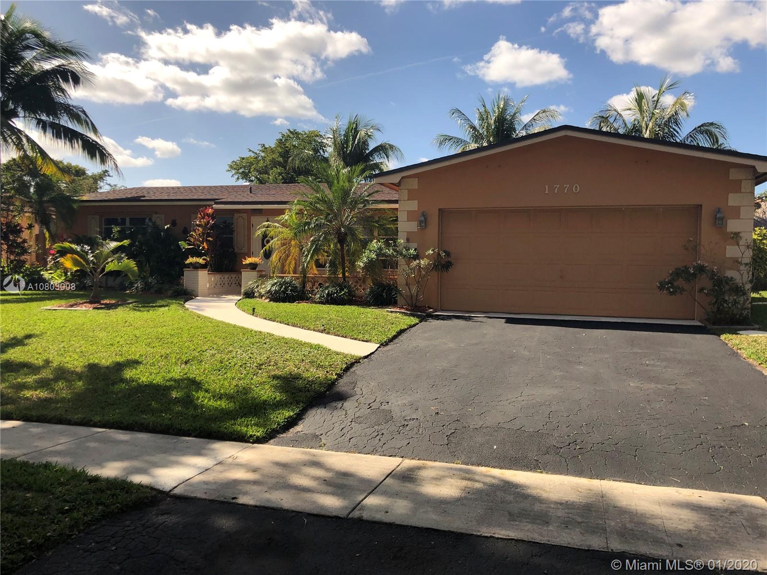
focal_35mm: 28
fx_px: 620
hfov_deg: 63.4
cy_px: 288
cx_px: 384
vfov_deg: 49.7
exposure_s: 1/2525
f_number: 1.8
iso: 20
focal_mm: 4
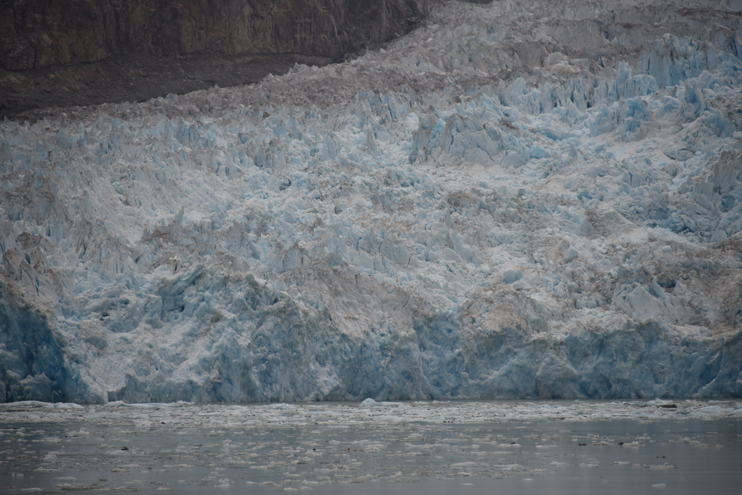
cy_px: 248
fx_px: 4329
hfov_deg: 9.8
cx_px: 371
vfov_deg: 6.5
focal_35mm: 210
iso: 560
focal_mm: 210
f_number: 5.6
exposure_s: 1/500
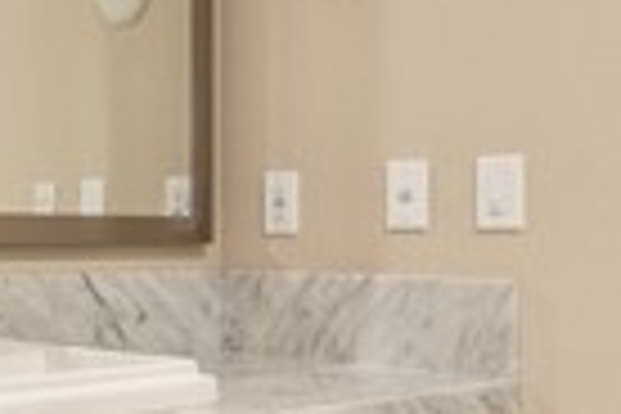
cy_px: 243
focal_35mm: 65
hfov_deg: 27.1
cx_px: -135
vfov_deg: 20.9
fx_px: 1121
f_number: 2.8
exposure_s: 1/125
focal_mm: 14
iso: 1250
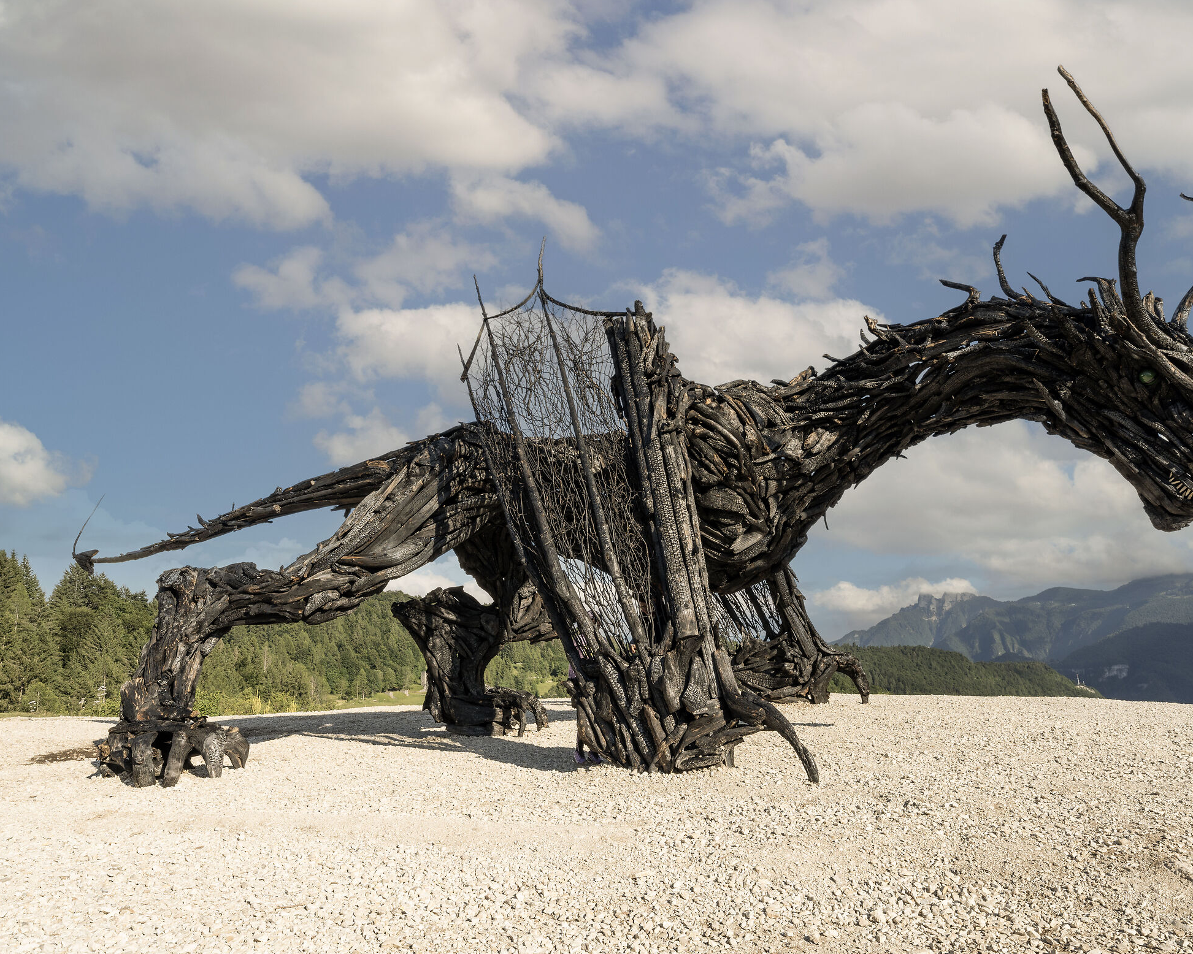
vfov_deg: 63.1
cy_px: 473
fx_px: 777
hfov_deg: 75.0
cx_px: 616
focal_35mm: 22
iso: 100
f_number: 11
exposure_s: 1/100
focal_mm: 19
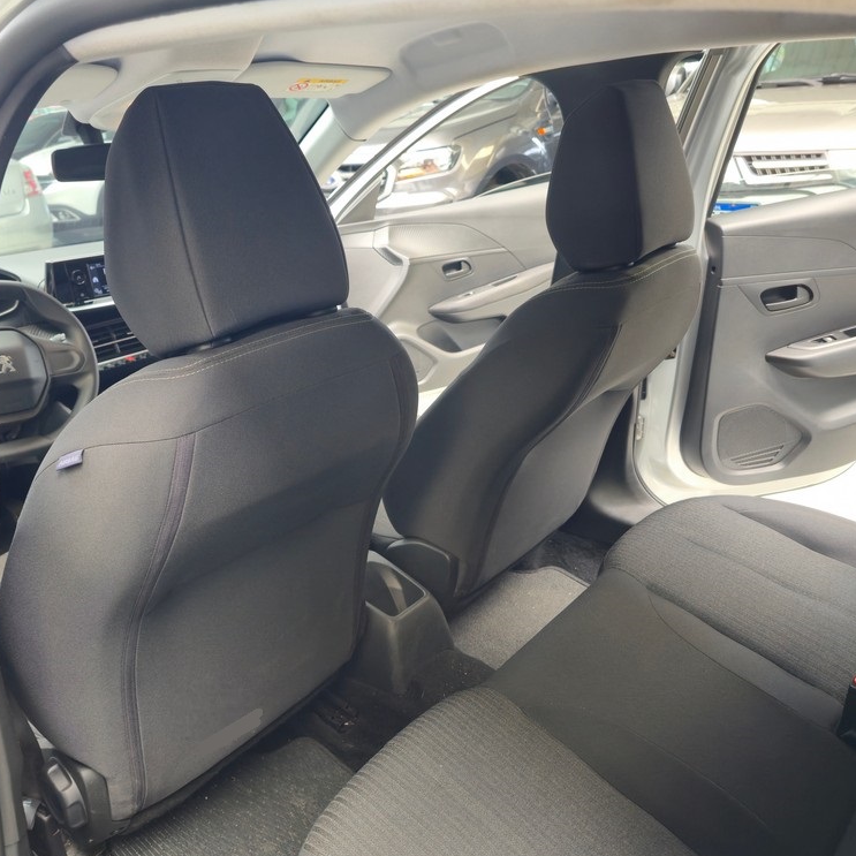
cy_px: 431
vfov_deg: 57.3
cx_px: 333
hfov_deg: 56.8
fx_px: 783
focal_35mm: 28
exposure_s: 1/60
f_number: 1.7
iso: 125
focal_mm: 6.3
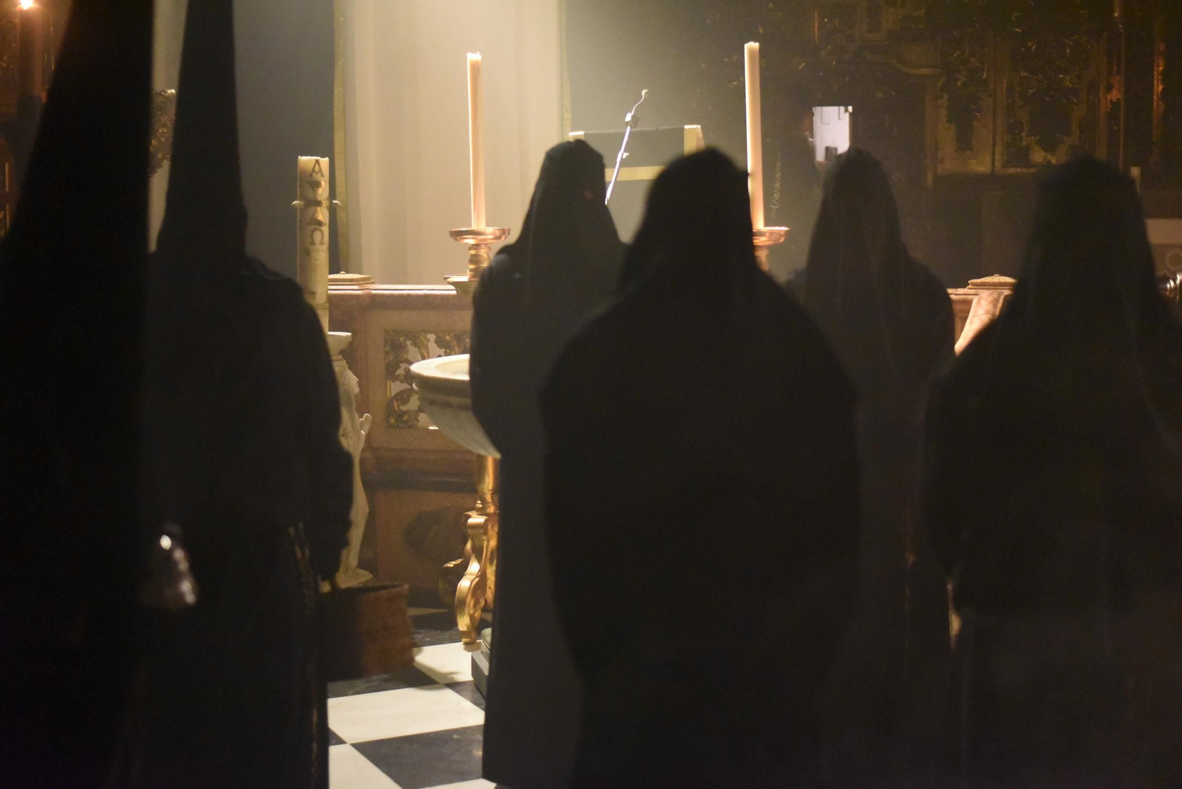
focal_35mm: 50
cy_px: 394
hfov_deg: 39.6
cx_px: 591
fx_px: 1642
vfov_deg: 27.0
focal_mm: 50
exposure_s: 1/160
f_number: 1.8
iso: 12800
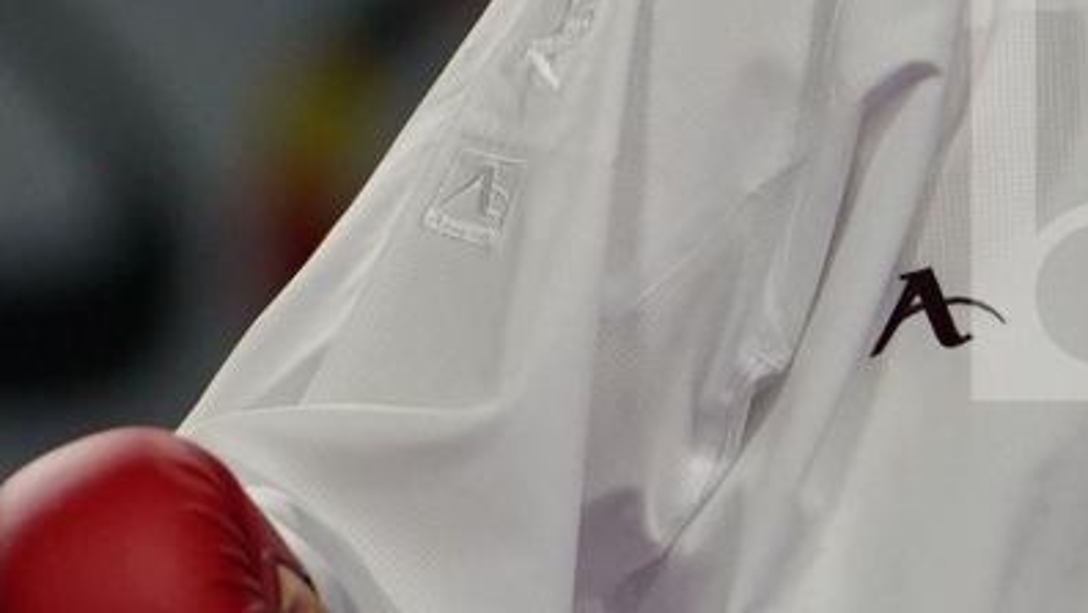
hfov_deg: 1.5
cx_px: 297
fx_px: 40573
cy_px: 151
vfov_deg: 0.9
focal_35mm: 1406
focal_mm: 197
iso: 800
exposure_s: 1/1000
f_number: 2.8
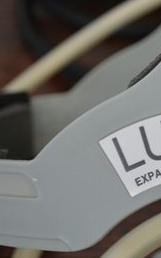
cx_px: 184
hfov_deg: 9.0
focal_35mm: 144
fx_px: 1013
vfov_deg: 14.5
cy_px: 110
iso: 800
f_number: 5.3
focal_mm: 40
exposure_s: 1/60
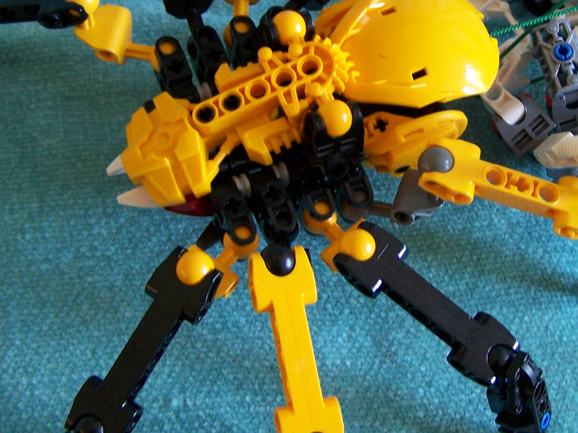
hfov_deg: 28.8
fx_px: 1119
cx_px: 369
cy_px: 162
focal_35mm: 67
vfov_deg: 21.9
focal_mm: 6.3
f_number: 2.8
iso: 160
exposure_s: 1/10
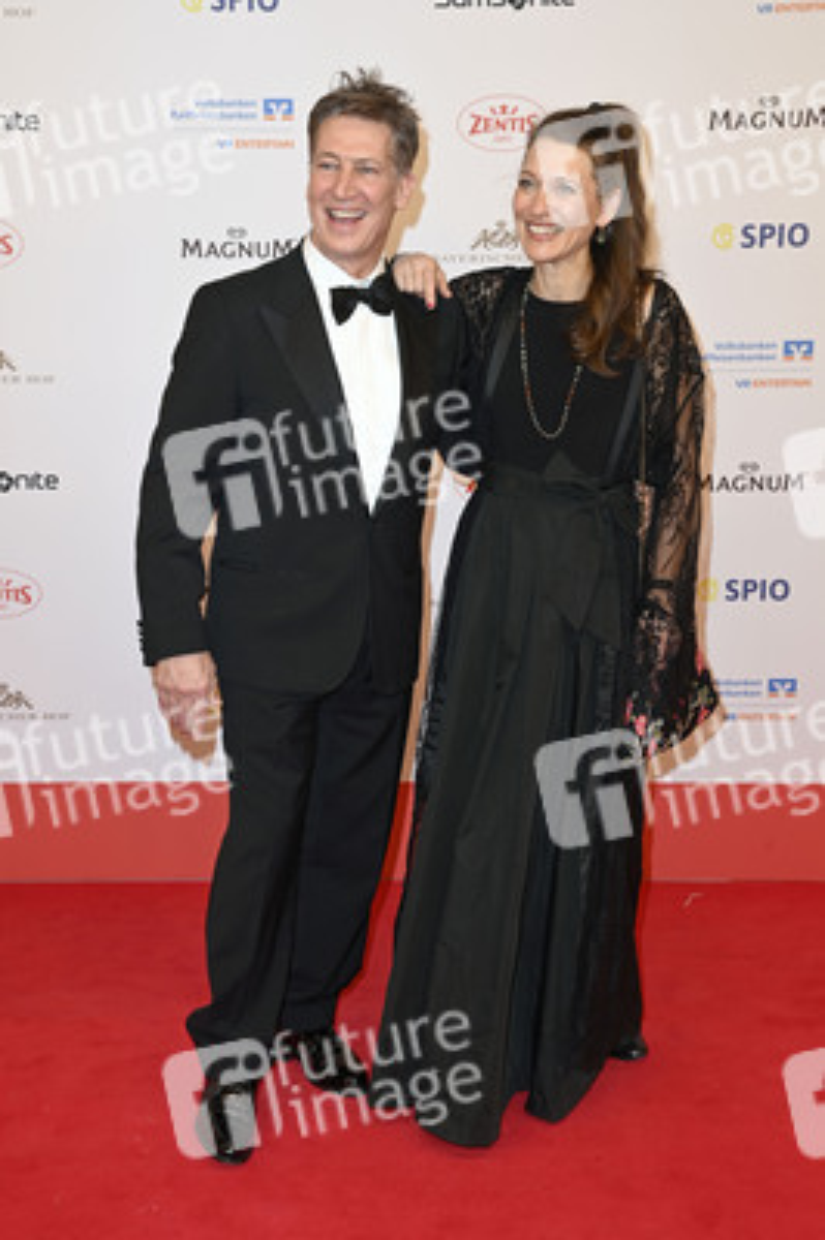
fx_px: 1653
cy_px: 620
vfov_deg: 41.1
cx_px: 412
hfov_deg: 28.0
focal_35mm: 48
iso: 640
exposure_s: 1/200
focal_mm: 48
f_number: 7.1
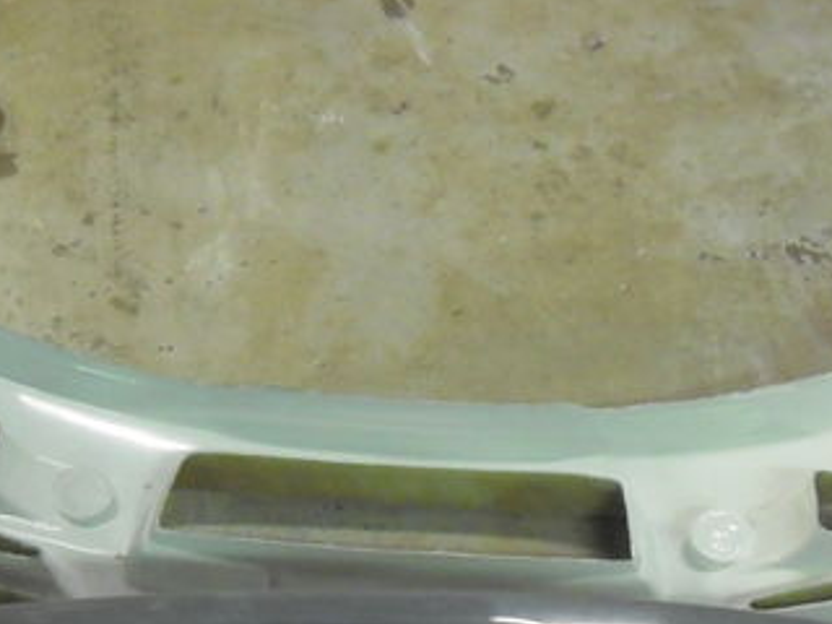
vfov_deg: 19.6
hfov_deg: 26.3
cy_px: 551
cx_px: 364
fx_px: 1779
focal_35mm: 74
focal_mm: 6.2
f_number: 2.7
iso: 800
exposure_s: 1/30
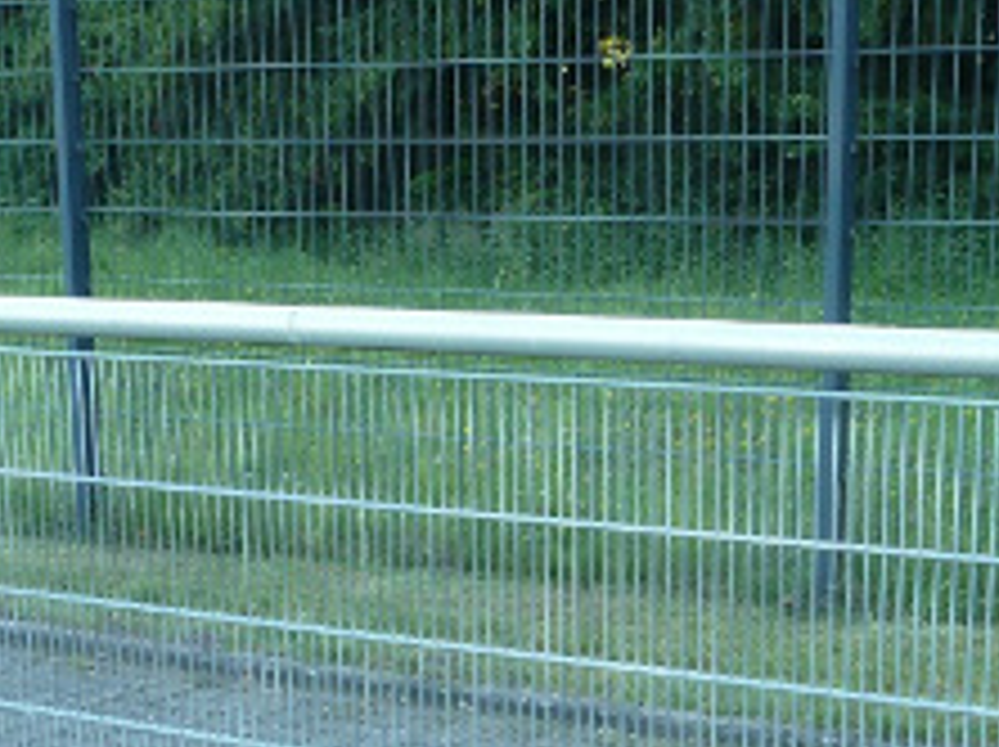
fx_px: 2364
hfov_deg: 23.8
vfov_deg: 17.2
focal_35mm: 82
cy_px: 889
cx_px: 407
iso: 200
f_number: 3.6
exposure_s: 1/60
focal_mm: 5.9
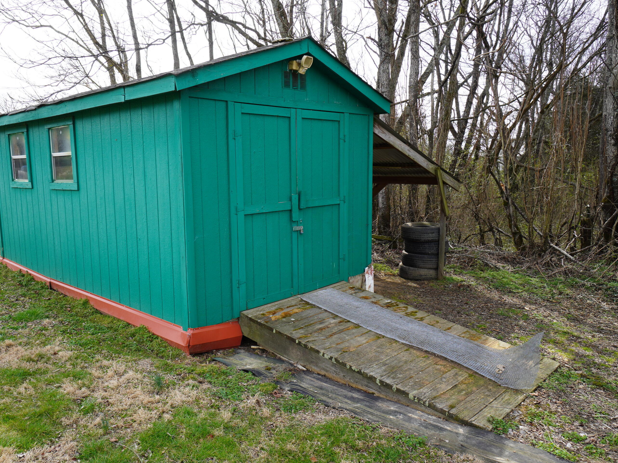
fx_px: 482
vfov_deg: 51.3
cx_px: 257
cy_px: 235
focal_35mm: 27
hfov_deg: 64.9
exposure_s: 1/100
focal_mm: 16
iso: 100
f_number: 6.3
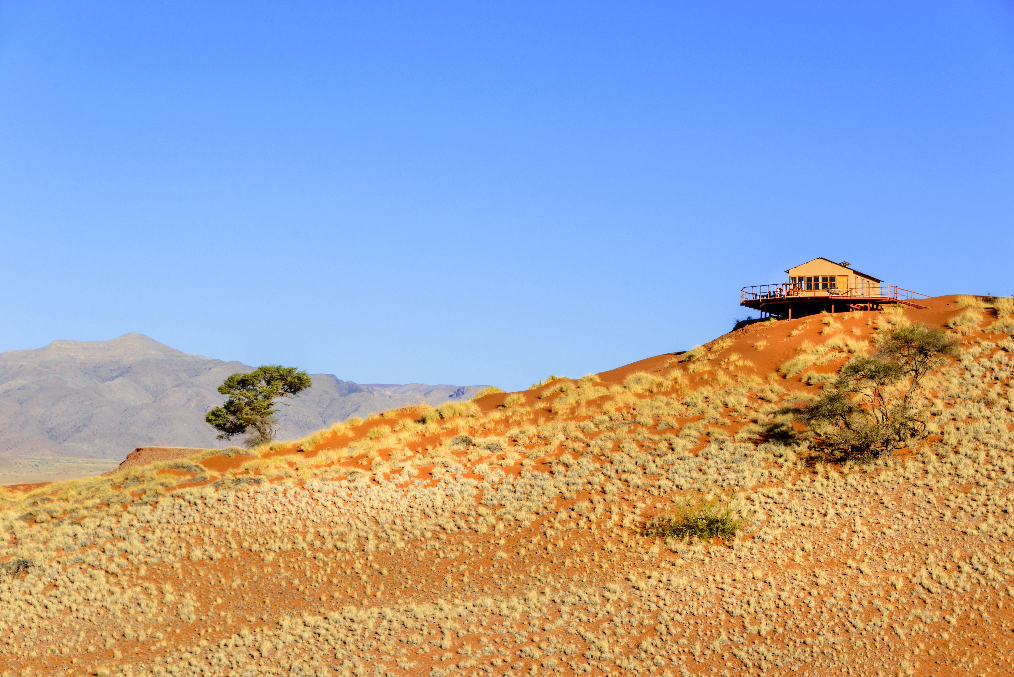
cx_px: 507
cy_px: 338
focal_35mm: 116
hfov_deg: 17.6
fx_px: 3268
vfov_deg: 11.8
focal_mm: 116
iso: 200
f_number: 10
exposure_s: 1/400
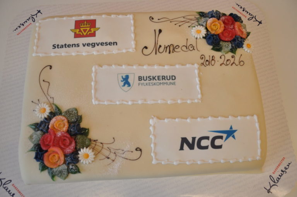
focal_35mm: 32
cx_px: 148
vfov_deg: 41.6
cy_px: 98
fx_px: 260
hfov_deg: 59.6
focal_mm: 21
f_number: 4.5
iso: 200
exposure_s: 1/80
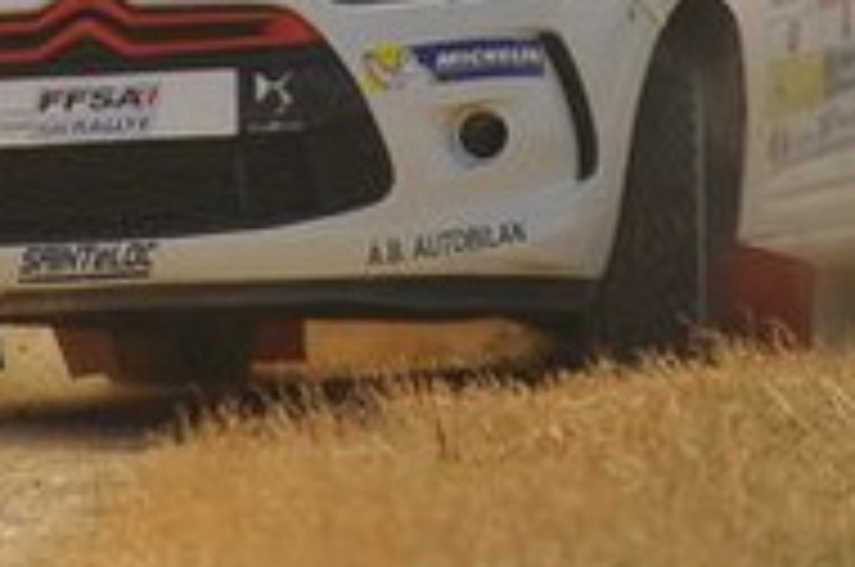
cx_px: 468
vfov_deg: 0.7
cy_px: -565
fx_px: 44408
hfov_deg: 1.1
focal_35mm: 1873
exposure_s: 1/800
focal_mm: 300
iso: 200
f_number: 10
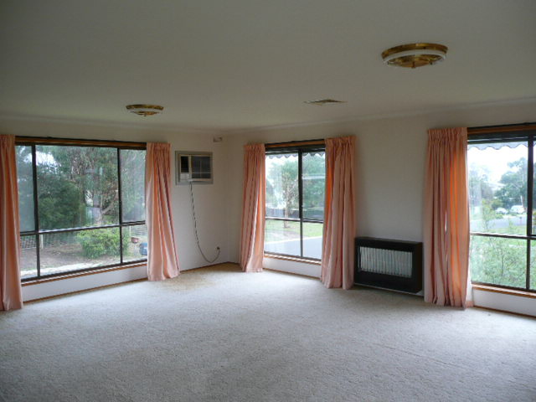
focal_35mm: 28
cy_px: 201
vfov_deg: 49.7
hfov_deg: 63.4
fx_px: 434
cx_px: 268
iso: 100
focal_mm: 4.6
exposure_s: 1/40
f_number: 3.3
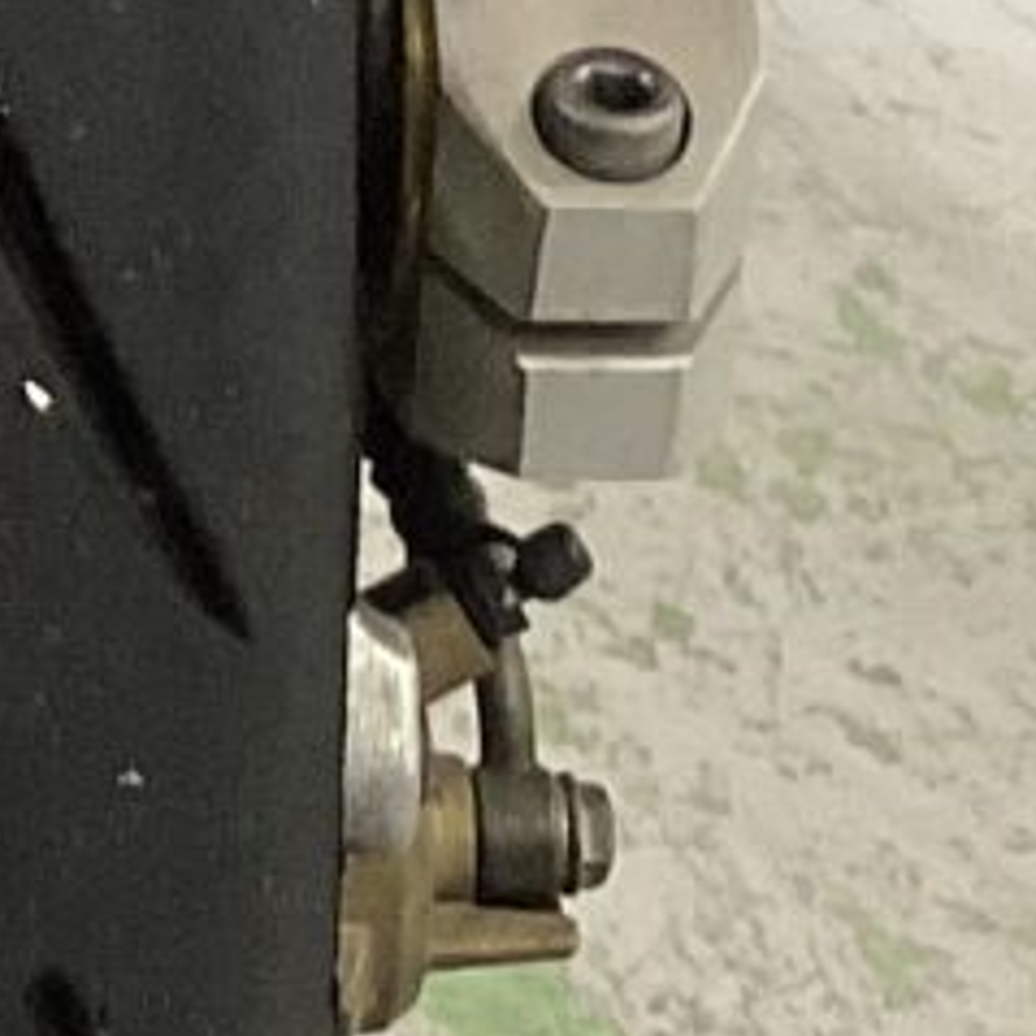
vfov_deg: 7.9
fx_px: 7449
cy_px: -230
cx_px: -728
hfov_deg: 7.7
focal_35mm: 220
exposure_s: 1/60
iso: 100
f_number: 2.4
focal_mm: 3.3
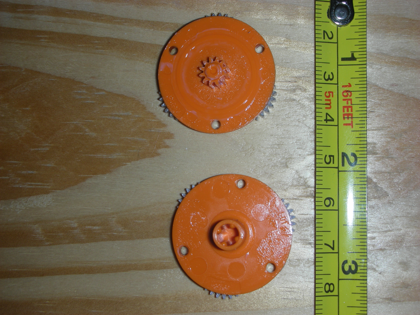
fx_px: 740
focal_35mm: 61
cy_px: 158
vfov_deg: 24.0
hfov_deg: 31.7
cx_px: 210
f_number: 11.3
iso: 50
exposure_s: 1/120
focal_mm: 10.1
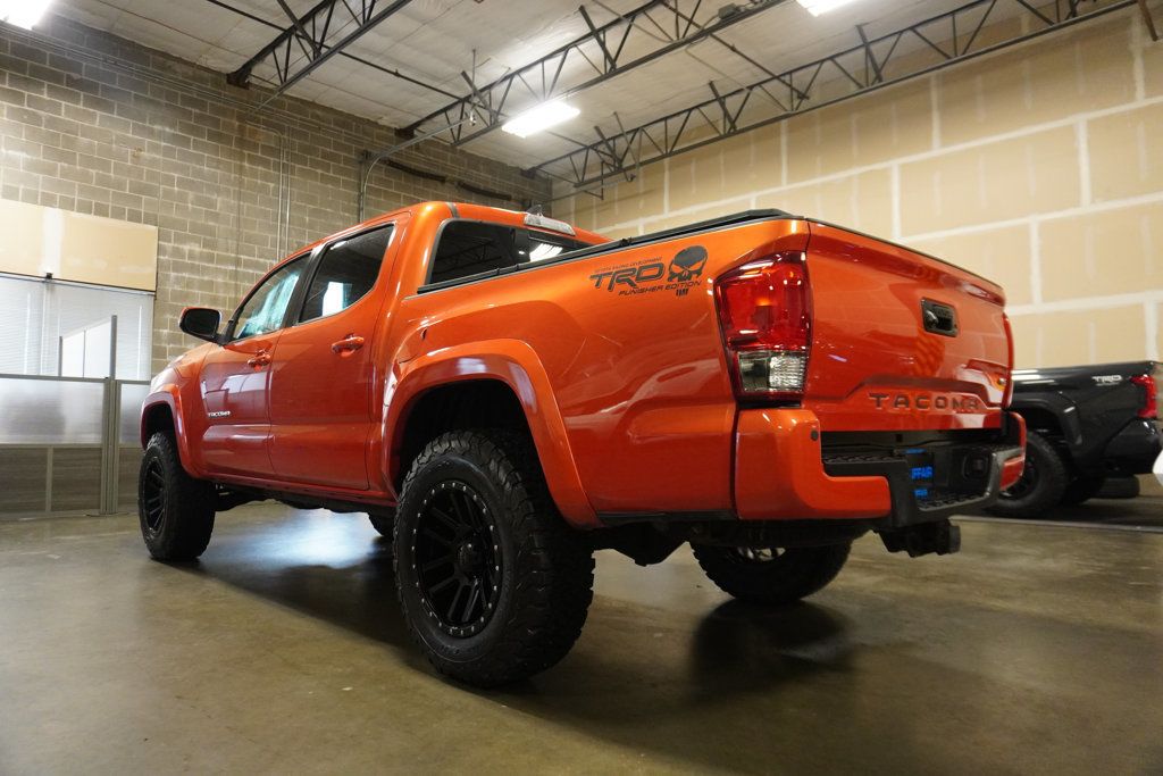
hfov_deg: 73.7
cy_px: 388
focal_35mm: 24
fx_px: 775
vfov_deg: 53.1
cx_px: 582
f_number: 3.5
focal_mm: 16
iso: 3200
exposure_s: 1/160
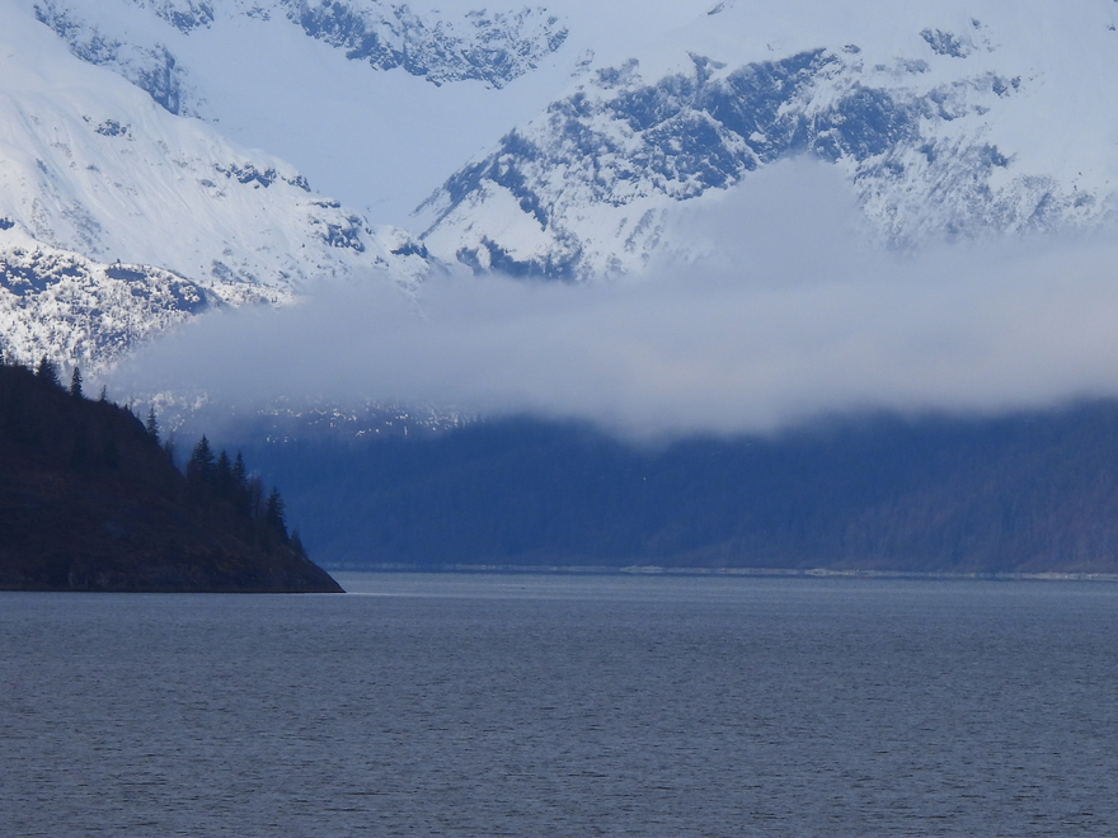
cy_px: 250
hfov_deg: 3.4
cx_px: 760
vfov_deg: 2.6
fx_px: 18797
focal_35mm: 582
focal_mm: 71.4
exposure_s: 1/640
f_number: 5
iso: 100
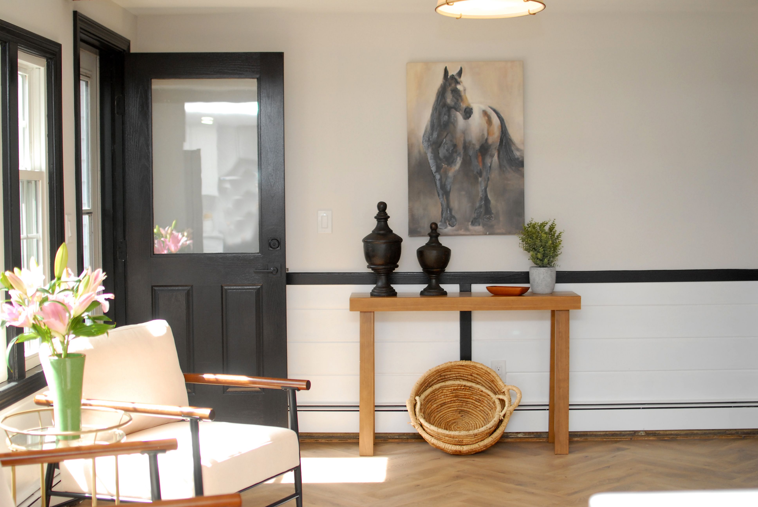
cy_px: 254
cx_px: 379
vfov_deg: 25.8
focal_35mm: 52
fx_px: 1107
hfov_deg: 37.8
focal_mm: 35
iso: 400
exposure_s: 1/200
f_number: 2.5
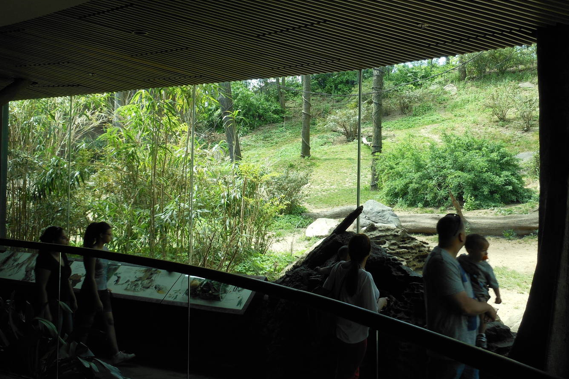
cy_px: 181
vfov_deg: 32.6
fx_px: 648
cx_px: 245
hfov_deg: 47.3
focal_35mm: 41
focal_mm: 5.9
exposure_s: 1/50
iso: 80
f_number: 4
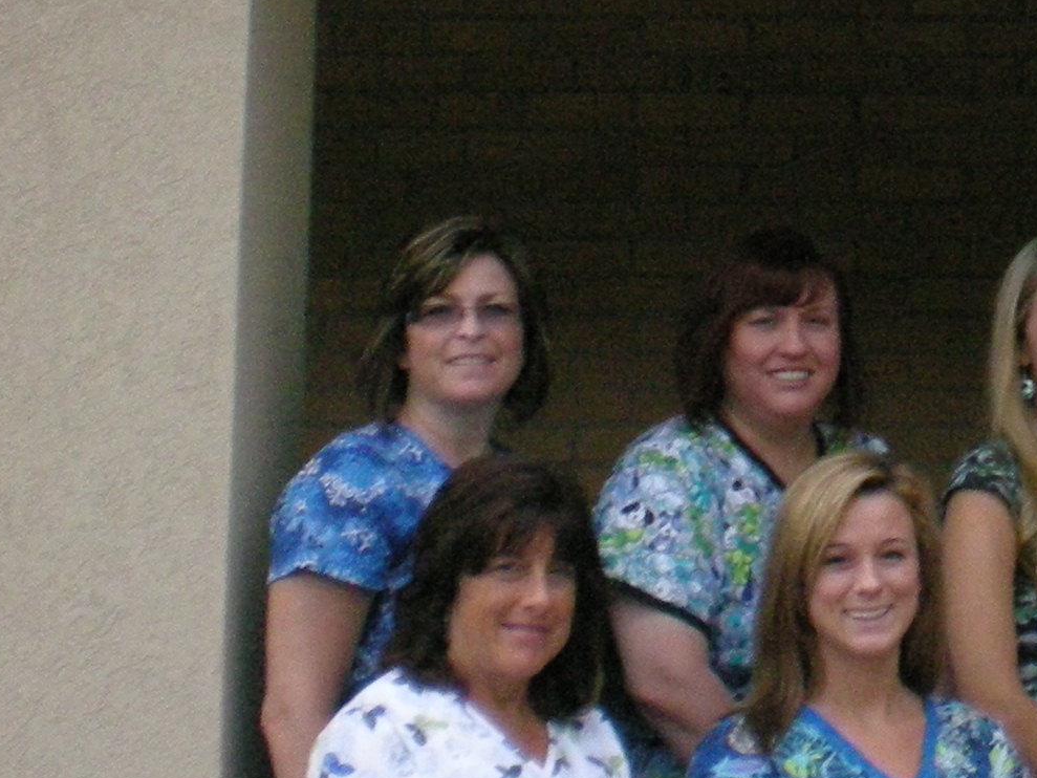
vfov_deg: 12.4
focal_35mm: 118
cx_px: 1233
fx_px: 3535
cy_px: -21
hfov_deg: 16.1
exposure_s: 1/445
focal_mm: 6.3
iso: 400
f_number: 4.6
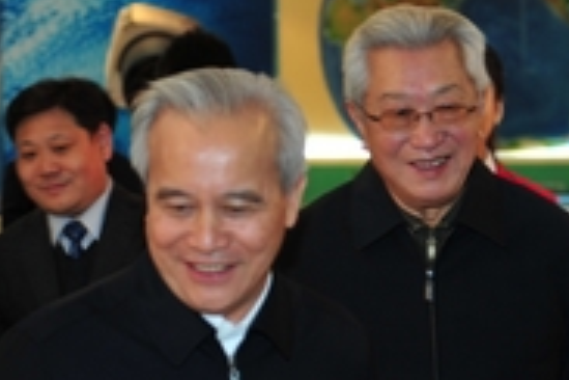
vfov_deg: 10.5
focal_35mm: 131
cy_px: 273
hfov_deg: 15.5
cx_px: 491
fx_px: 2070
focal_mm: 48
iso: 1000
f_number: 2.8
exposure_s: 1/60
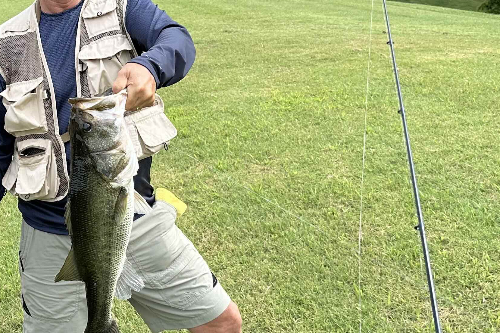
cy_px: 215
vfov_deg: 30.3
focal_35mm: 44
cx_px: 99
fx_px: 611
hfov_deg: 42.5
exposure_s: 1/2110
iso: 80
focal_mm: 6.86
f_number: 1.78
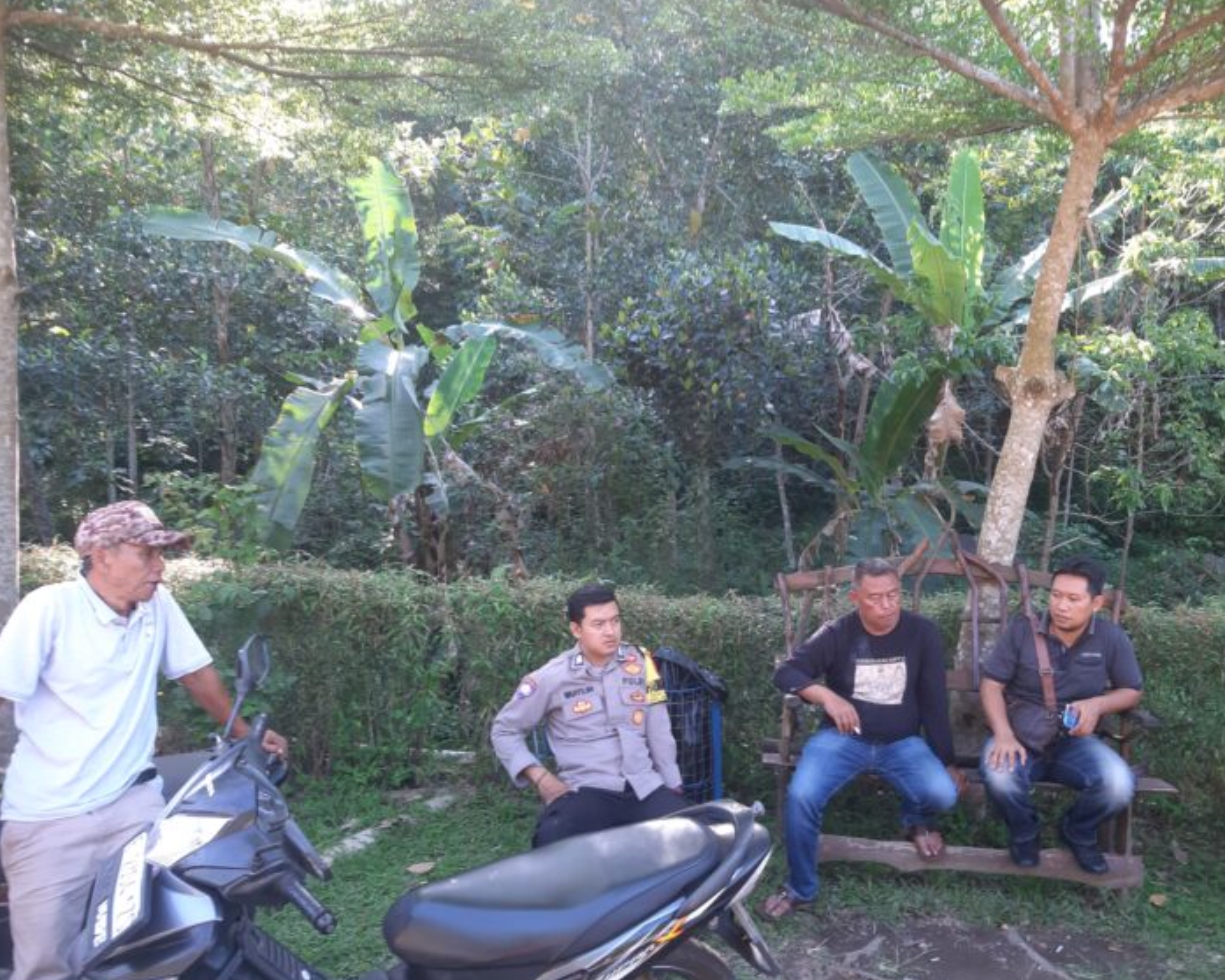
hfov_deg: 60.3
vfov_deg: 50.0
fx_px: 1052
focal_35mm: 29
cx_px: 670
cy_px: 493
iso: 64
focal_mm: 3.93
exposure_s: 1/50
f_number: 1.7
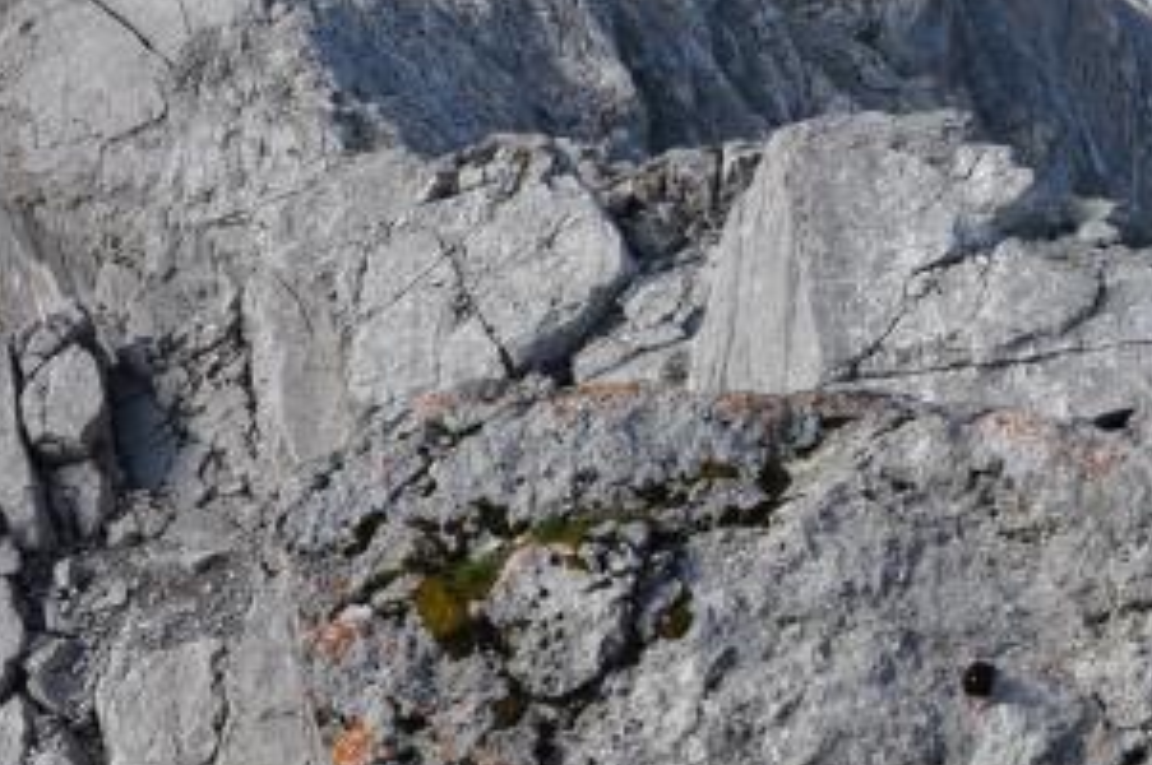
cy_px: 287
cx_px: 1068
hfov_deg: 21.6
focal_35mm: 92
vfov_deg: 14.8
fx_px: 2941
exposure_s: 1/200
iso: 200
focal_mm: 18
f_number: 10
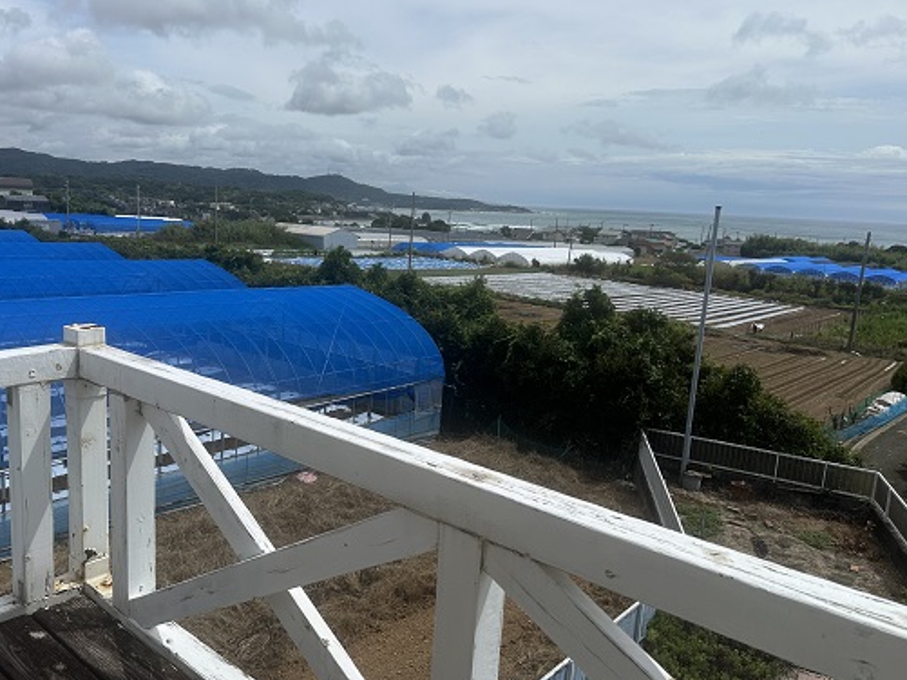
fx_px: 760
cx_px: 385
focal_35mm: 29
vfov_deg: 48.2
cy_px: 335
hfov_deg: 61.3
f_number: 1.78
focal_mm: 6.86
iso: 80
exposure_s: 1/9709
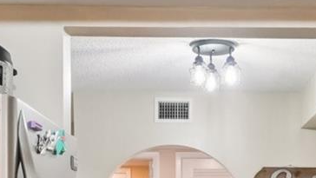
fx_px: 578
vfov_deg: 16.4
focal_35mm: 69
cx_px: 204
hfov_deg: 30.4
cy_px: 238
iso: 1250
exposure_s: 1/30
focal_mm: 10
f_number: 8
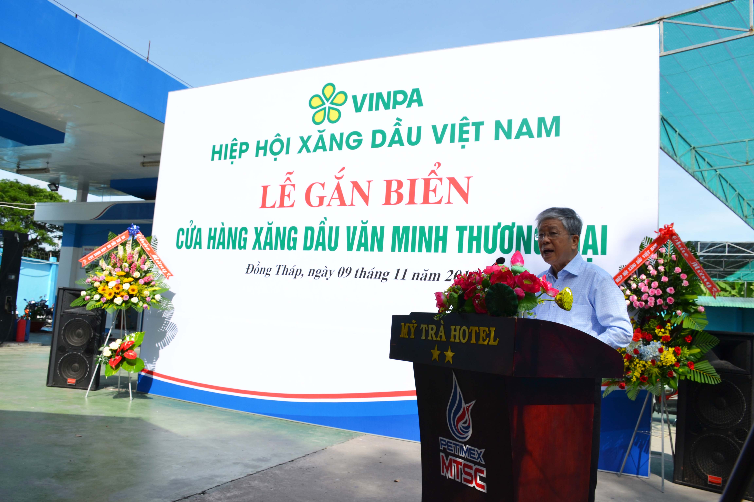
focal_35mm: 27
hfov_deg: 67.4
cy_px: 251
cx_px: 377
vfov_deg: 47.9
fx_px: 565
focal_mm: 18
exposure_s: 1/250
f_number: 8
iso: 100
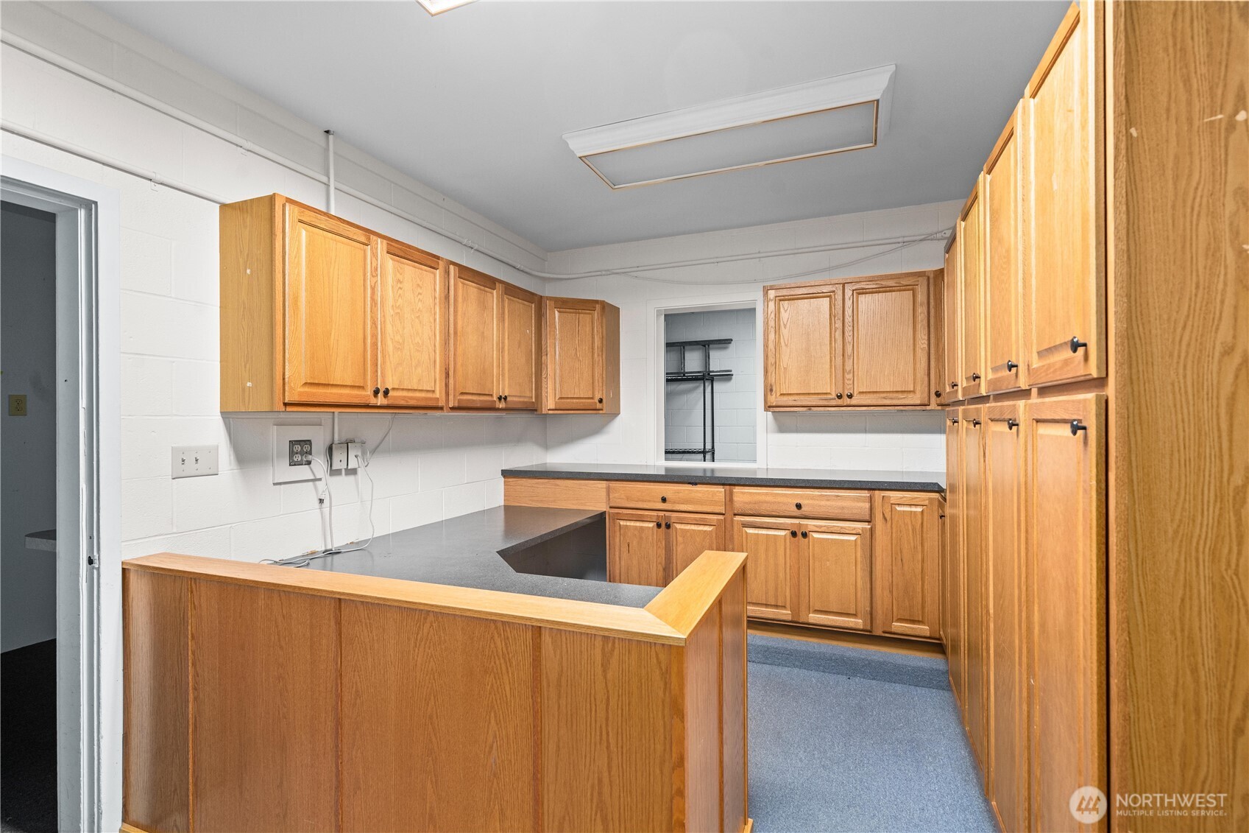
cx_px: 624
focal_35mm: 16
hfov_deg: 96.7
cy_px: 416
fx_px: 555
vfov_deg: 73.7
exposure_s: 1/4
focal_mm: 16
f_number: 6.7
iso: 1000
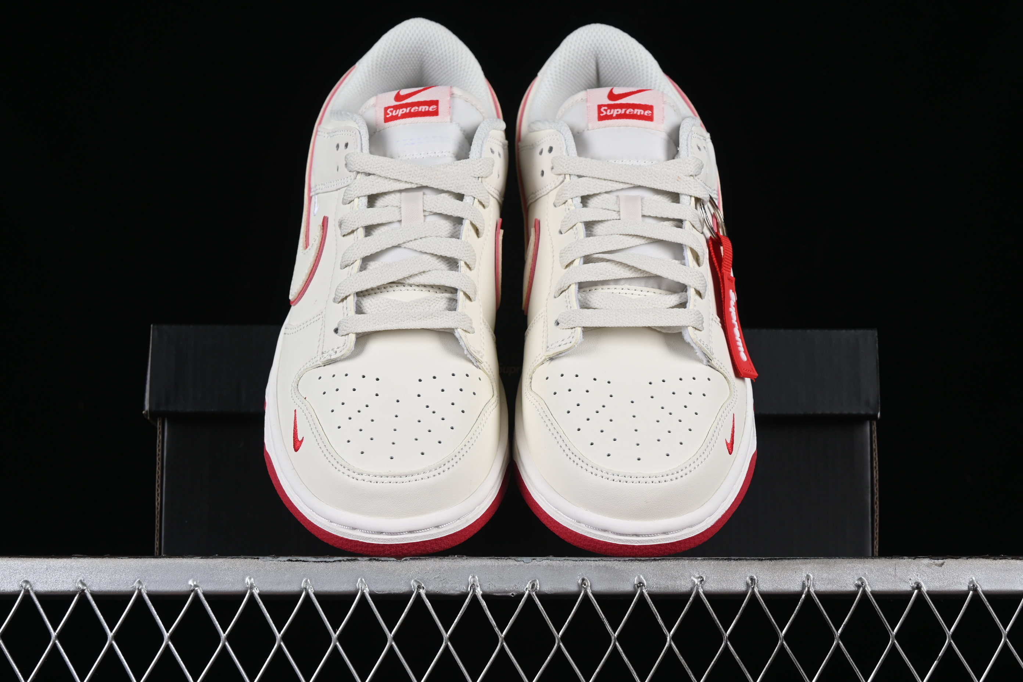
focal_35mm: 75
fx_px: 2131
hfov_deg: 27.0
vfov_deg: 18.2
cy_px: 341
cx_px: 512
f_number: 8
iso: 160
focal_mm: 50
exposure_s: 1/80
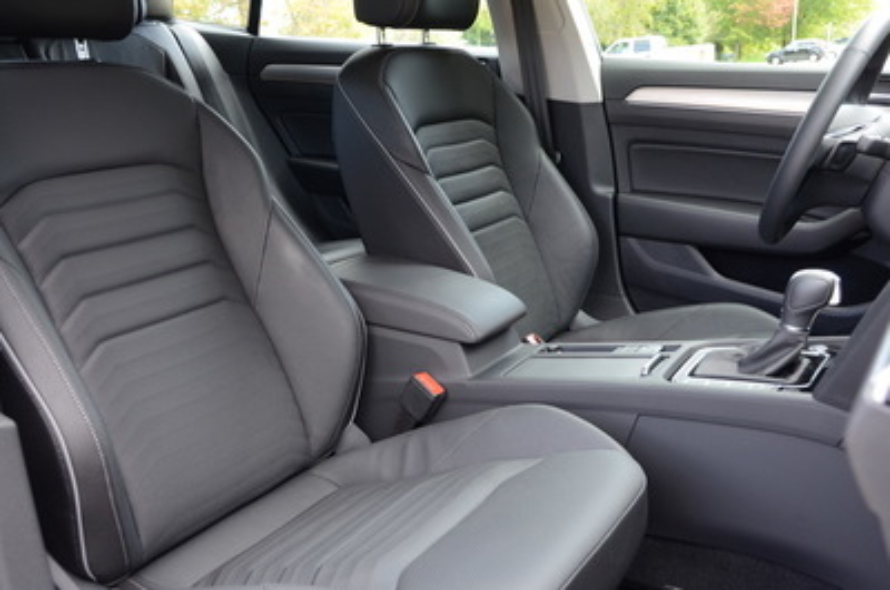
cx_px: 445
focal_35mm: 36
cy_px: 295
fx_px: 888
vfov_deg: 36.7
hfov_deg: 53.2
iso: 800
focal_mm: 24
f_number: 5.6
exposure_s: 1/125
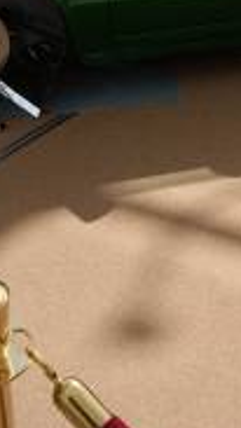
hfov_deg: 13.7
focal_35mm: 86
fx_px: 977
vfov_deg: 24.2
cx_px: 276
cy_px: 61
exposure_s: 1/100
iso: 100
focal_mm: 20
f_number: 10
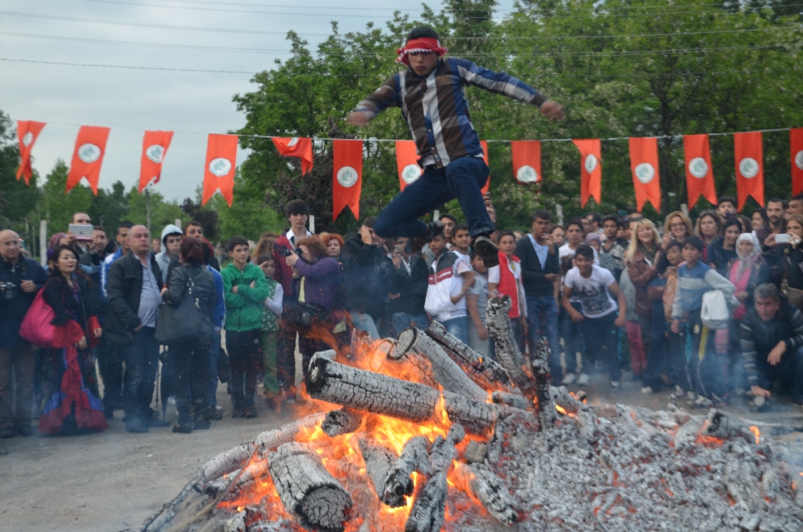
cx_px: 402
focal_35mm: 54
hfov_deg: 36.9
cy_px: 266
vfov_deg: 24.9
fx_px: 1202
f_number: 5.3
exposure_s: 1/125
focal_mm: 36
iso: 400
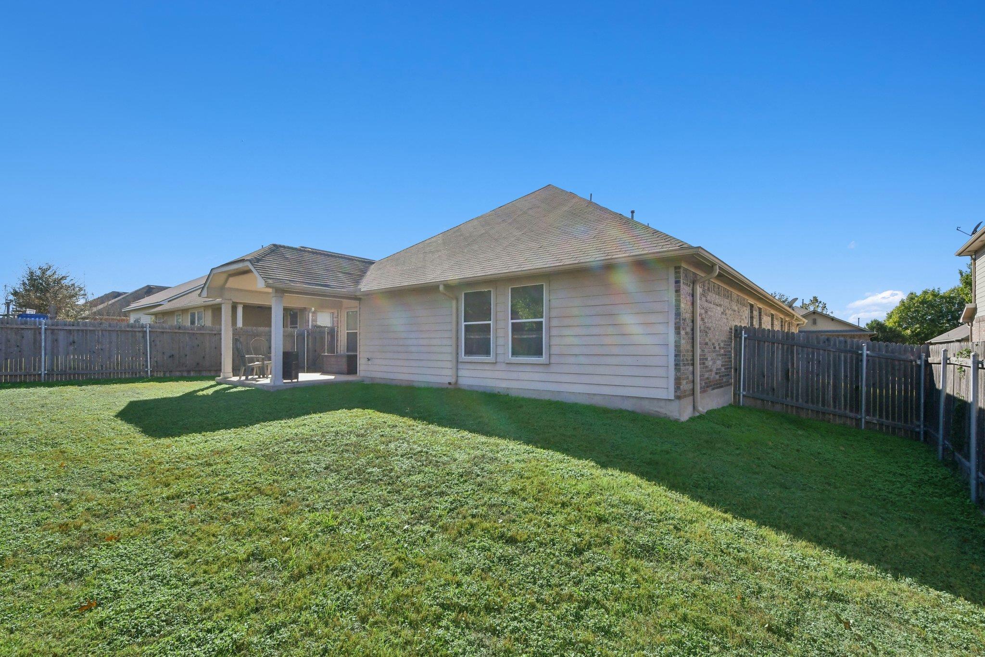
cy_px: 328
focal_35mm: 15
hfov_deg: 100.4
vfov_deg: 77.3
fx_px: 410
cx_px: 492
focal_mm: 10
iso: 400
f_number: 8
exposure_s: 1/1250
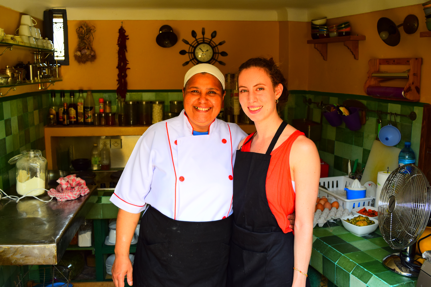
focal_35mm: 38
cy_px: 144
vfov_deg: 35.5
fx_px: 449
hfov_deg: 51.3
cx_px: 216
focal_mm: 25
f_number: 5.6
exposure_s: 1/125
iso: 400
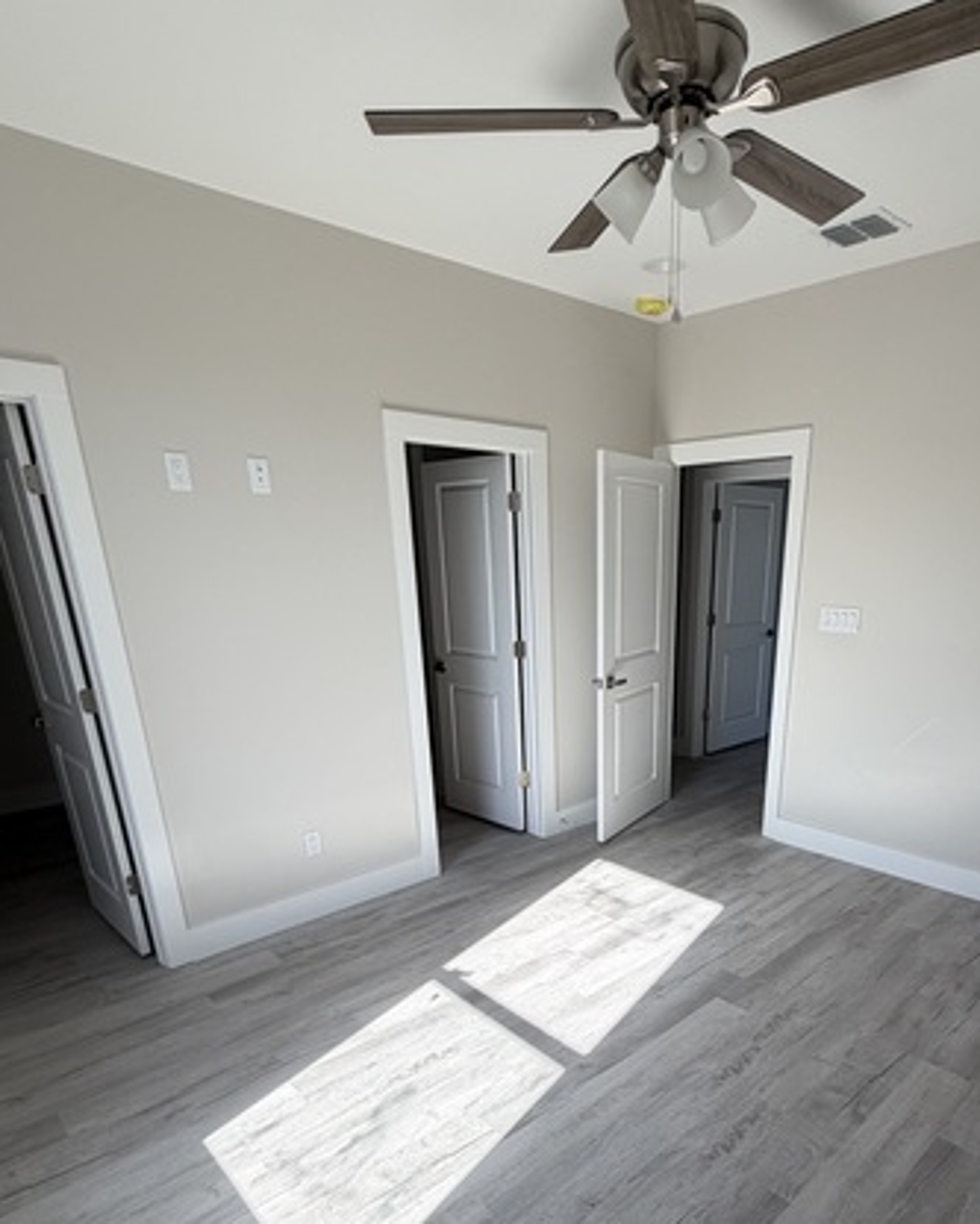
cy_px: 836
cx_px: 600
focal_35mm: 21
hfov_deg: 64.8
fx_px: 761
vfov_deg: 74.7
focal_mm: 2.22
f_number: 2.2
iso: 40
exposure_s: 1/144
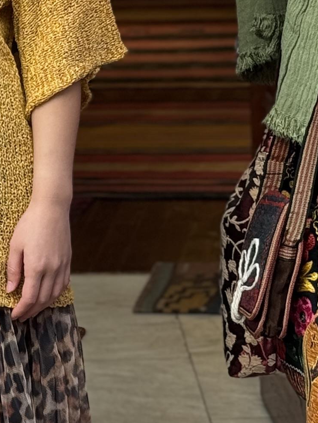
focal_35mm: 195
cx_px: -132
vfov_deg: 10.1
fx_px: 2388
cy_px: 140
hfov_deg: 7.5
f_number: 1.78
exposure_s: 1/159
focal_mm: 6.76
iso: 50
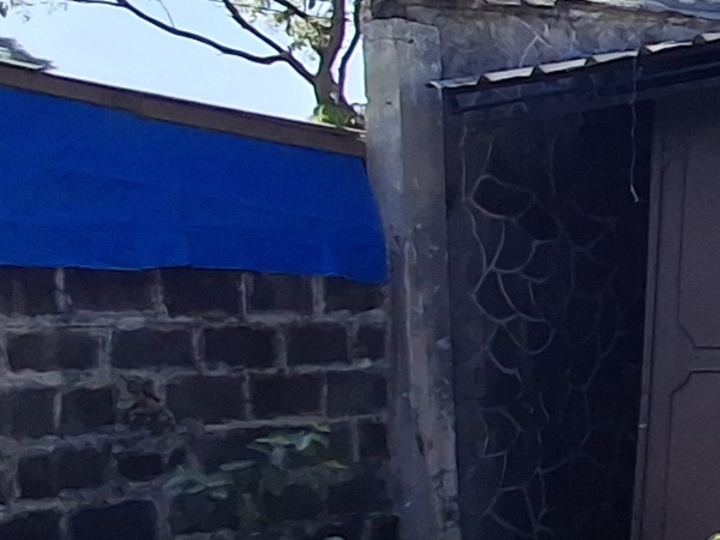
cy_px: 250
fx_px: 1810
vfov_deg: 17.0
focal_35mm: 87
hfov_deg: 16.4
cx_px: 1496
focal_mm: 1.64
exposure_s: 1/1575
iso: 40
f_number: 2.2
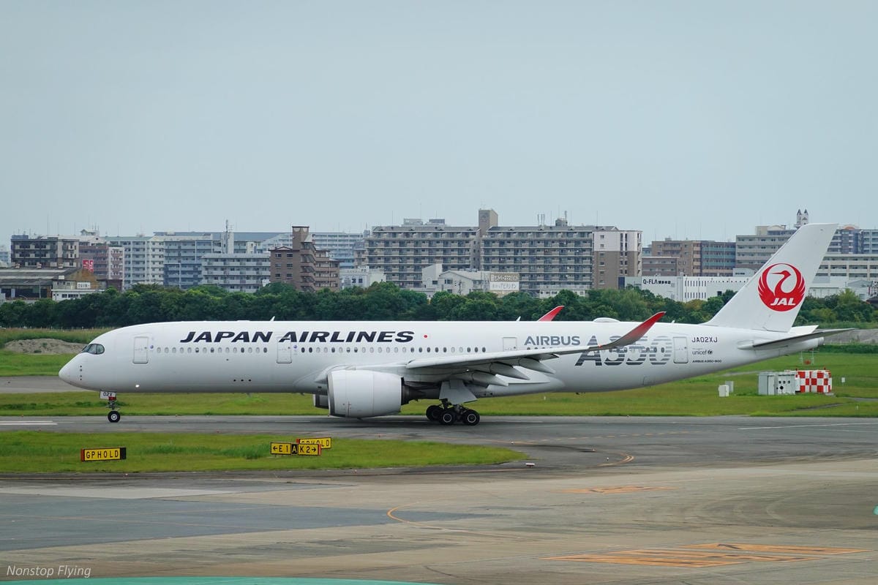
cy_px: 292
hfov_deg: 12.6
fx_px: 3975
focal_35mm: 163
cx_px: 439
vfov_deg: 8.4
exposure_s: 1/200
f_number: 4.5
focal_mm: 58.92
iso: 250
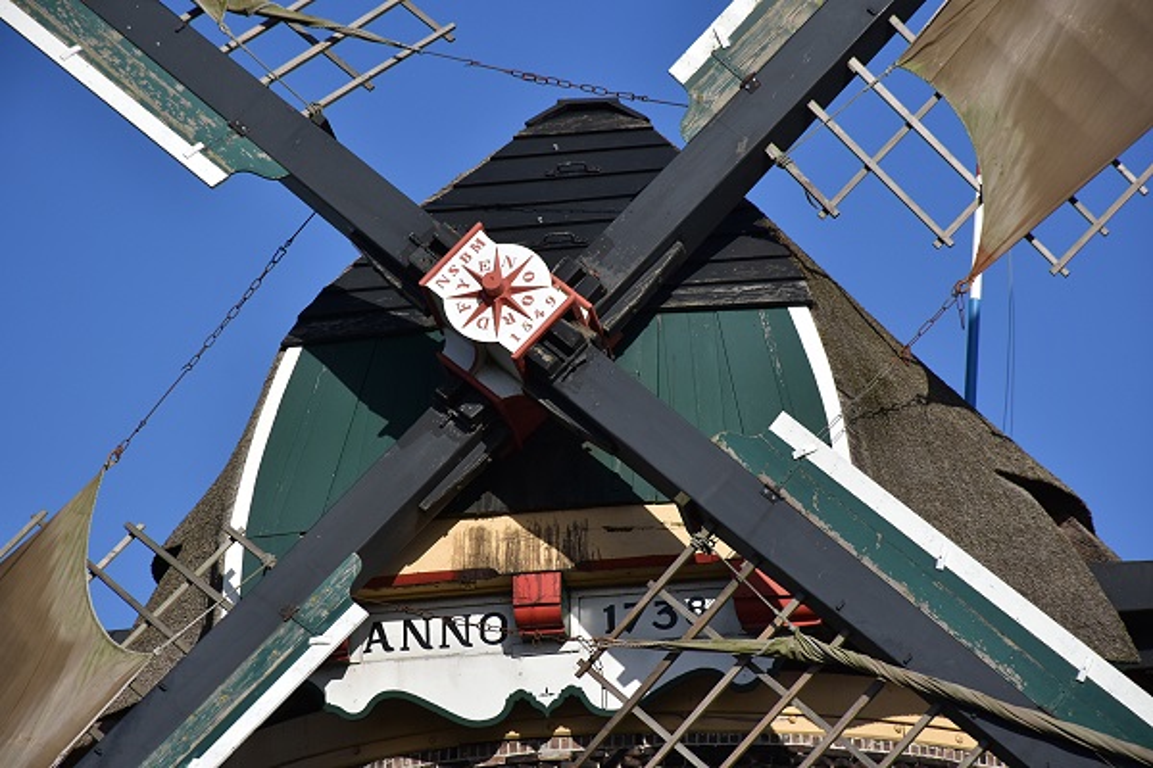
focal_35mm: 210
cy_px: 384
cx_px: 576
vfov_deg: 6.5
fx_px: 6725
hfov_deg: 9.8
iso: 200
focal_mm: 140
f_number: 8
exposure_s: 1/2000
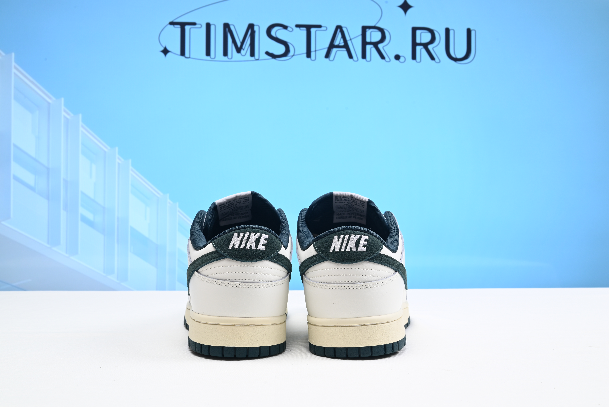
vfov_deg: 34.2
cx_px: 304
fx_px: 660
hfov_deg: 49.5
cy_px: 204
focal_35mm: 39
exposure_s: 1/2
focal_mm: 39
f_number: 16
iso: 100
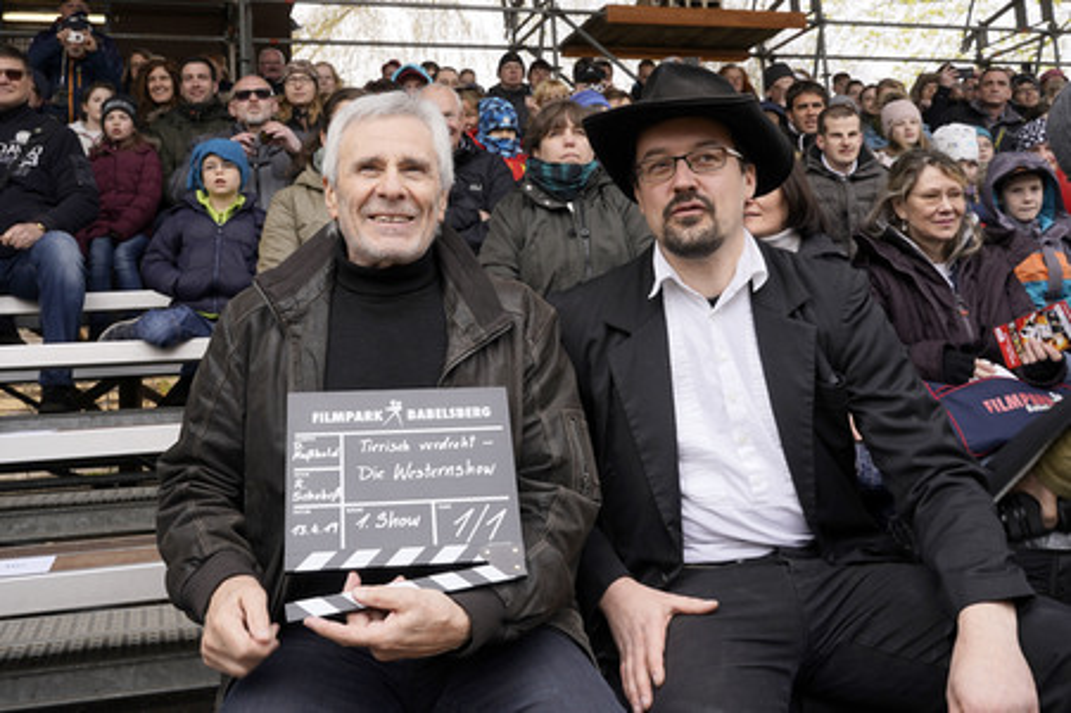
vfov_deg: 46.3
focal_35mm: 28
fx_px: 832
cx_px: 536
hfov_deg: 65.5
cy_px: 356
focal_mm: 28
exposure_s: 1/100
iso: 100
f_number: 8
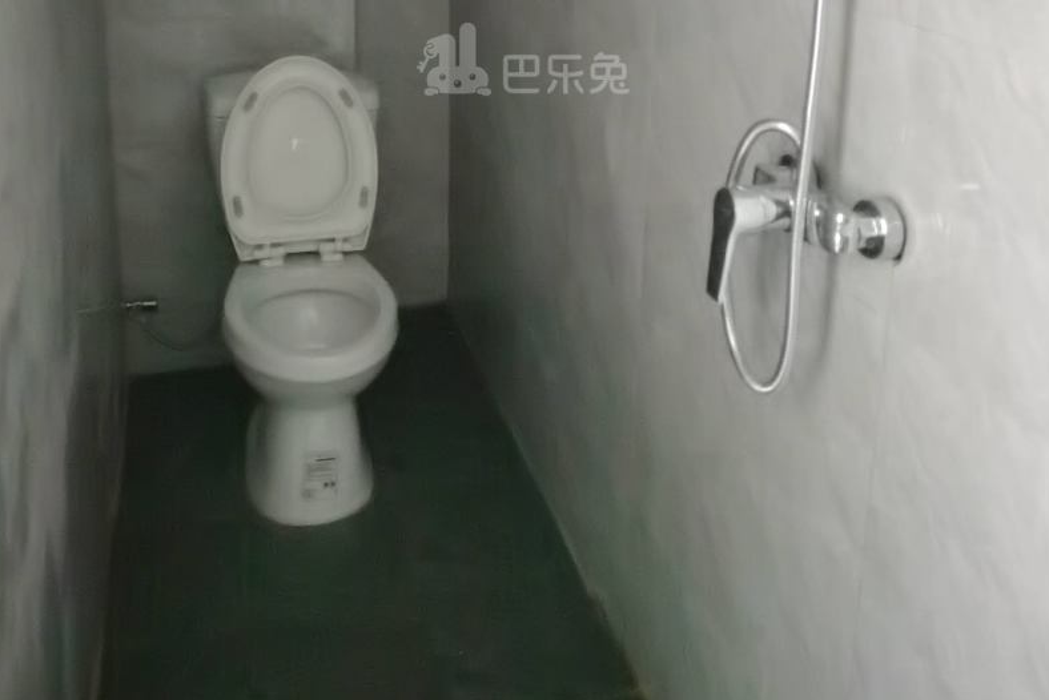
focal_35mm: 38
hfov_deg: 50.7
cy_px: 61
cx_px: 523
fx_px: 1108
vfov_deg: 33.1
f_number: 1.8
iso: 4000
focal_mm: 5.58
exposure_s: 1/16.7
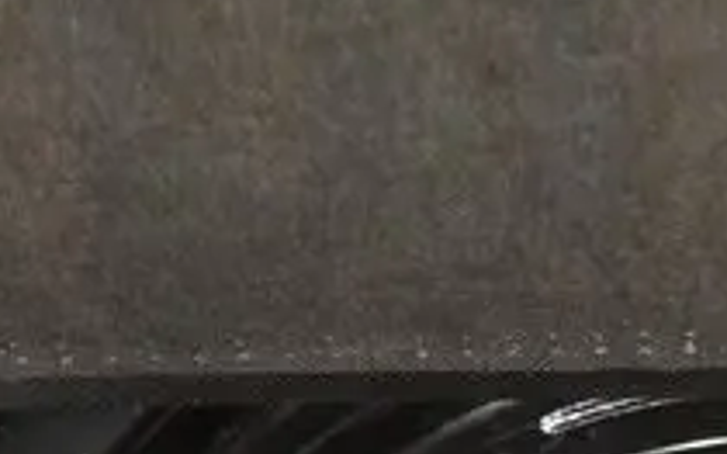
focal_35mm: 134
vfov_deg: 9.0
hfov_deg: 15.2
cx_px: 803
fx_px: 2654
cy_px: 986
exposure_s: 1/15
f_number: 3.5
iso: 6400
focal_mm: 18
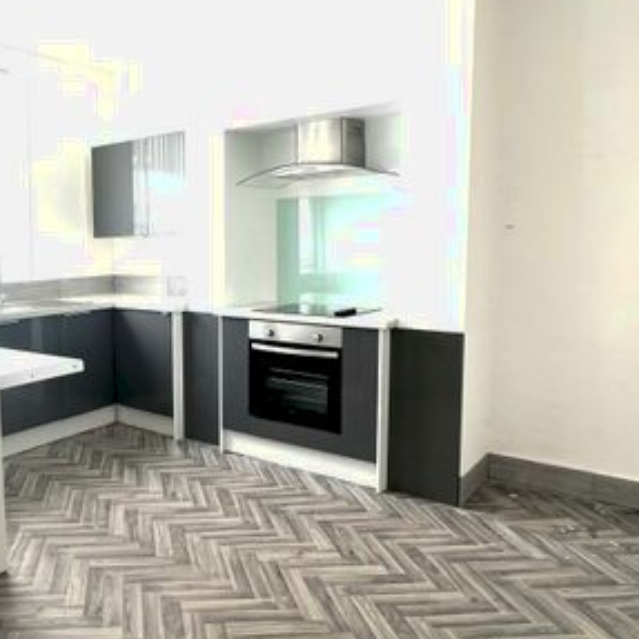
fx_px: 585
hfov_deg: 54.6
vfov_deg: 57.3
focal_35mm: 28
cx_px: 160
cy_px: 308
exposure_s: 1/173
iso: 32
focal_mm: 1.57
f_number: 1.8
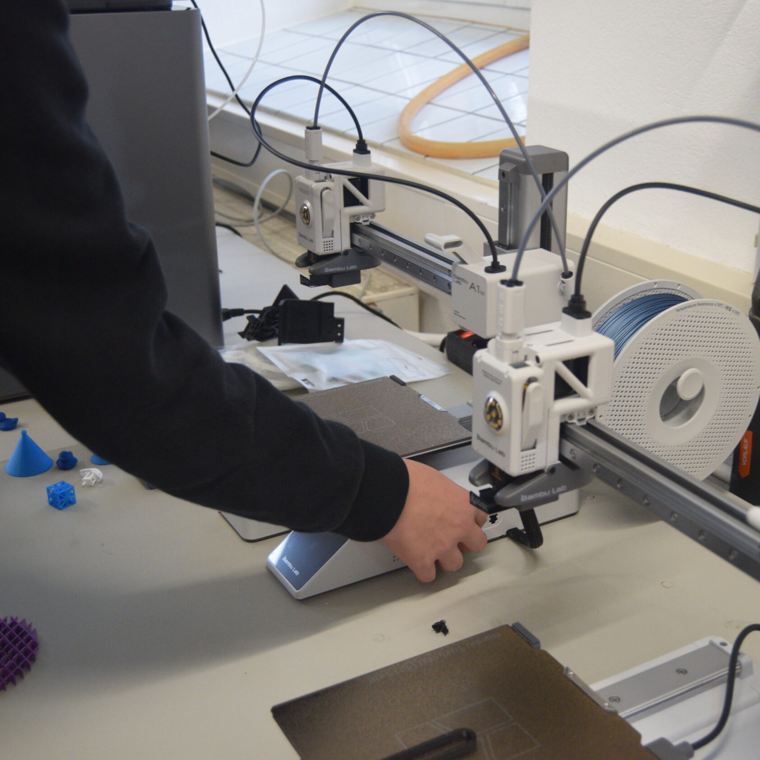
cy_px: 384
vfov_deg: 37.8
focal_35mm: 45
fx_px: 1109
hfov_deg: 37.7
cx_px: 455
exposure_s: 1/60
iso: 1400
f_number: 3.8
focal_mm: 23
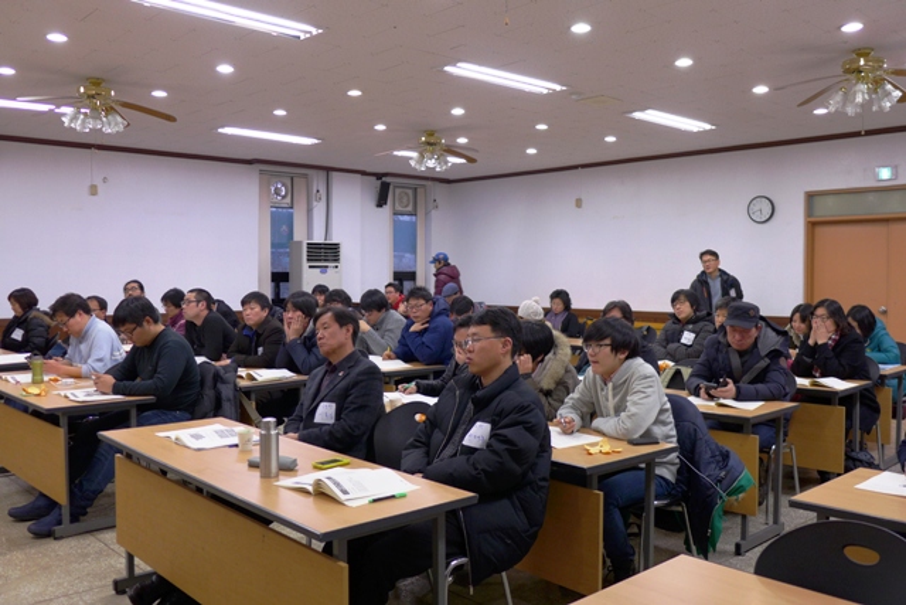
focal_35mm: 32
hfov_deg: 58.7
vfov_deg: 41.1
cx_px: 453
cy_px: 302
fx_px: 805
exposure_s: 1/60
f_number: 1.6
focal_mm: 6.3
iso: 100
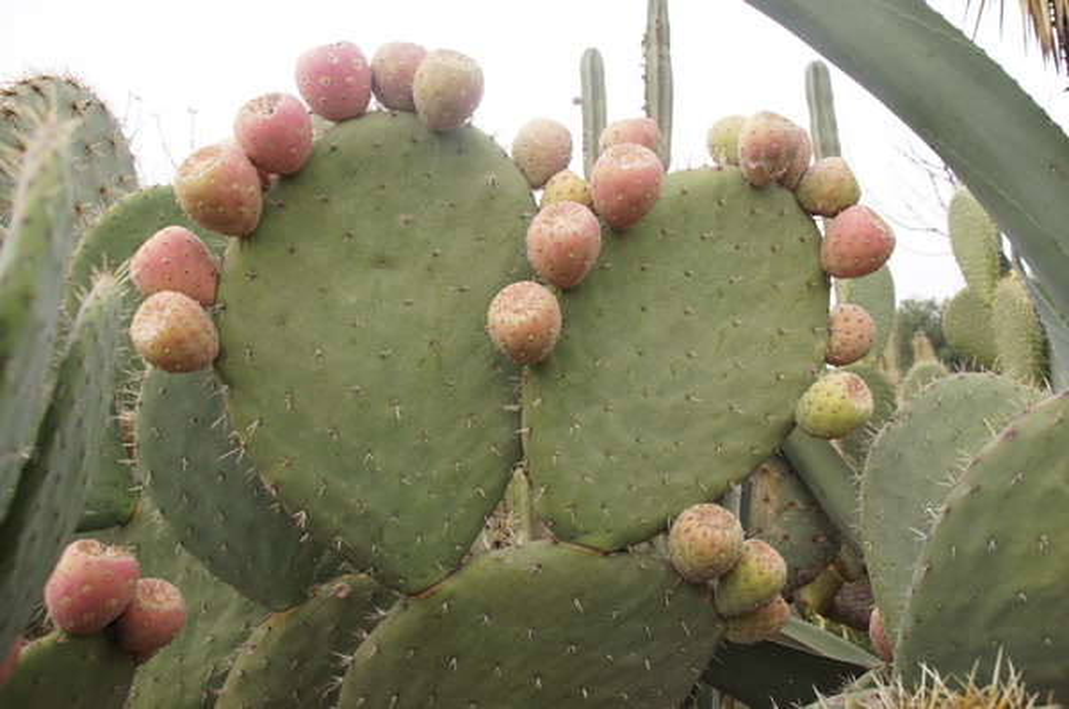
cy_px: 354
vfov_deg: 39.8
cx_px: 534
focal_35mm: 33
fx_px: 978
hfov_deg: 57.3
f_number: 5.6
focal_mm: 22
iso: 100
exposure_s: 1/160
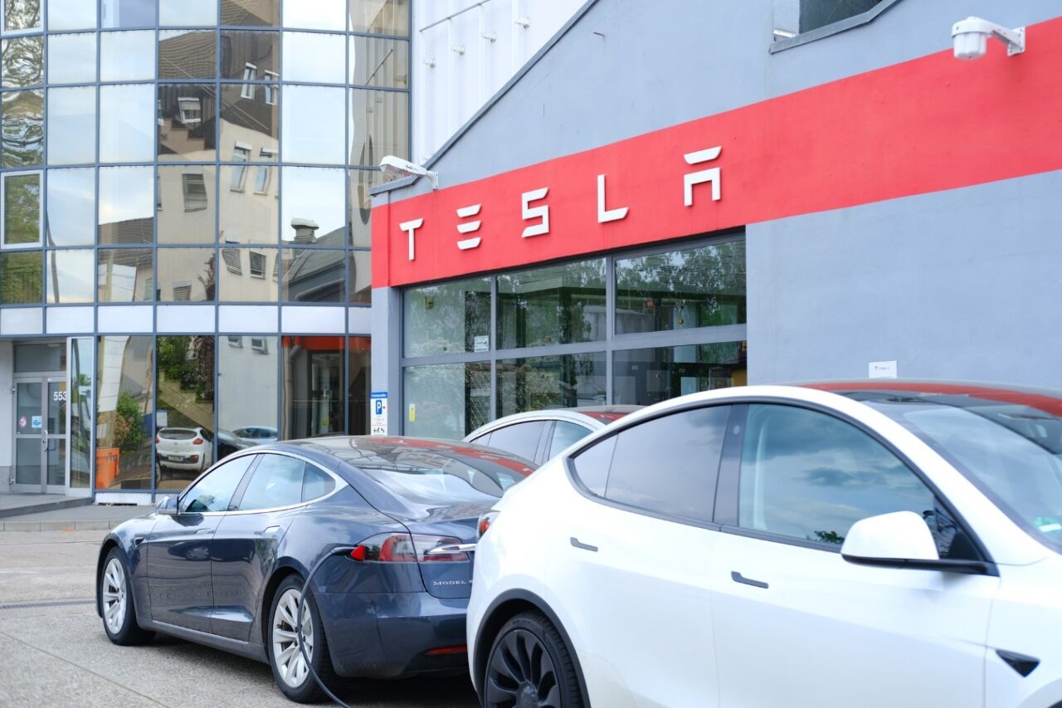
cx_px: 531
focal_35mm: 53
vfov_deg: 25.5
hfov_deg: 37.5
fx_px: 1563
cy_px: 354
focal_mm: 35
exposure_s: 1/250
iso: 160
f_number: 4
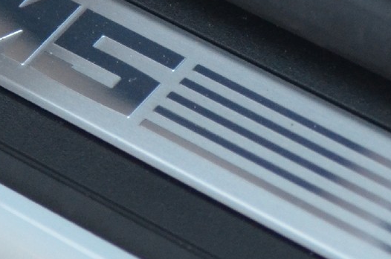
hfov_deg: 5.3
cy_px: 22
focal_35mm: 392
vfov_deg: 3.5
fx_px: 4251
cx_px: 114
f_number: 2.8
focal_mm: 55
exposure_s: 1/500
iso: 1400
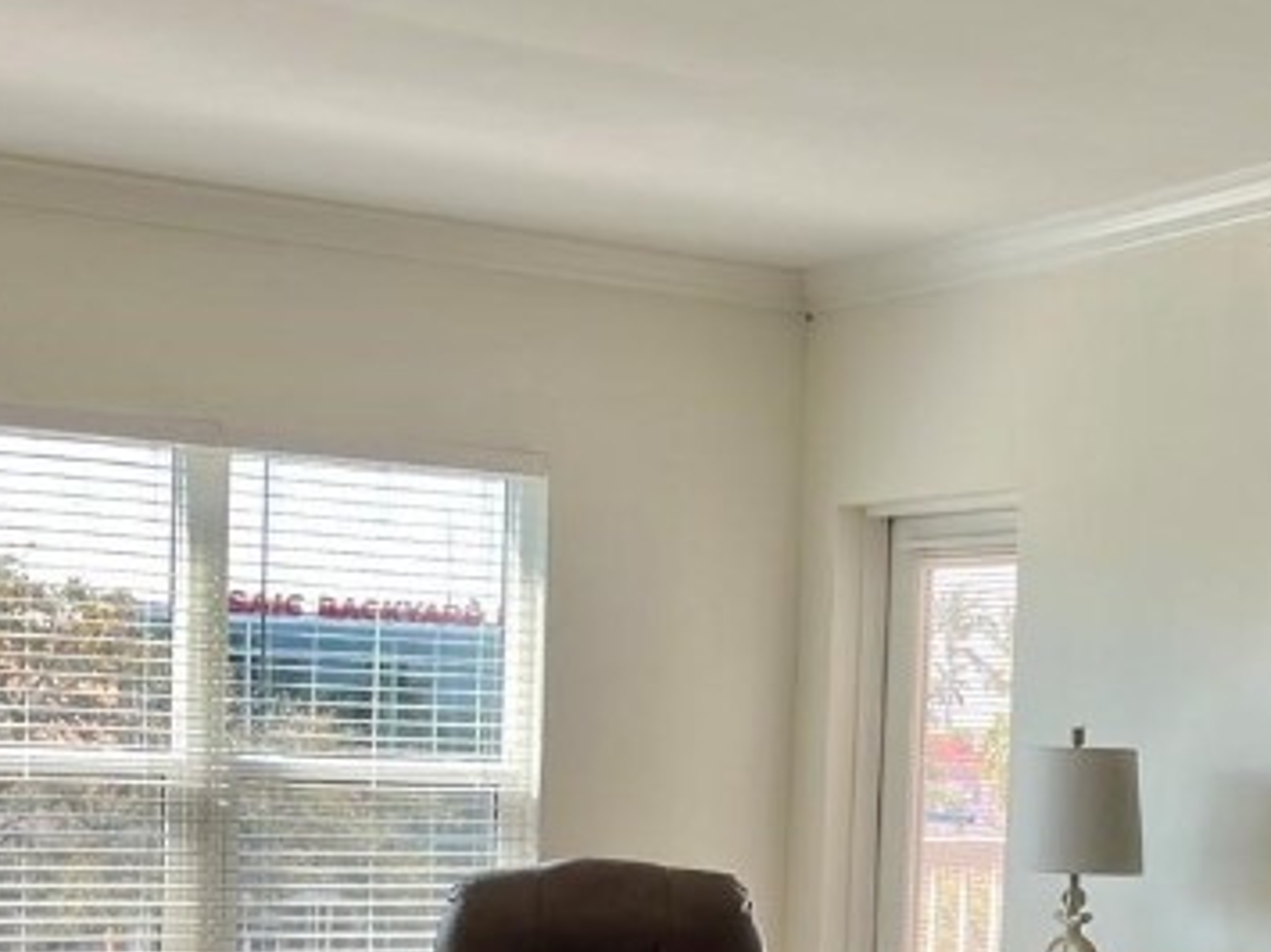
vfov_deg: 19.2
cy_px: 884
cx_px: 981
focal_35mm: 75
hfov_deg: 25.6
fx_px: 2753
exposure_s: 1/182
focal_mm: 5.1
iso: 40
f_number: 1.6
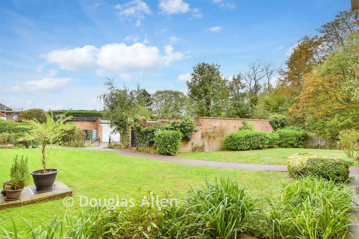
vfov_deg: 64.6
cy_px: 120
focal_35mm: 19
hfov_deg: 86.9
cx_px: 180
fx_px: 189
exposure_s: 1/100
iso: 400
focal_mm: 13
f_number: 7.1
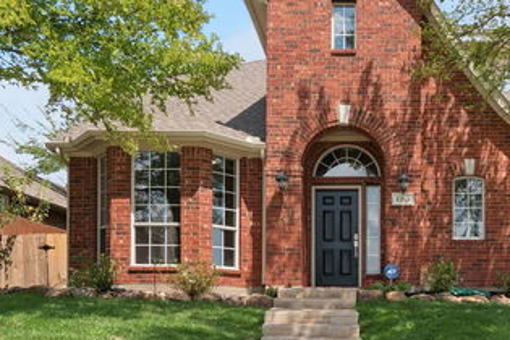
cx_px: 366
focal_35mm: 27
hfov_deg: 64.7
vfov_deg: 47.6
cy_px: 121
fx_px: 380
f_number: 9
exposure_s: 1/160
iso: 100
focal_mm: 11
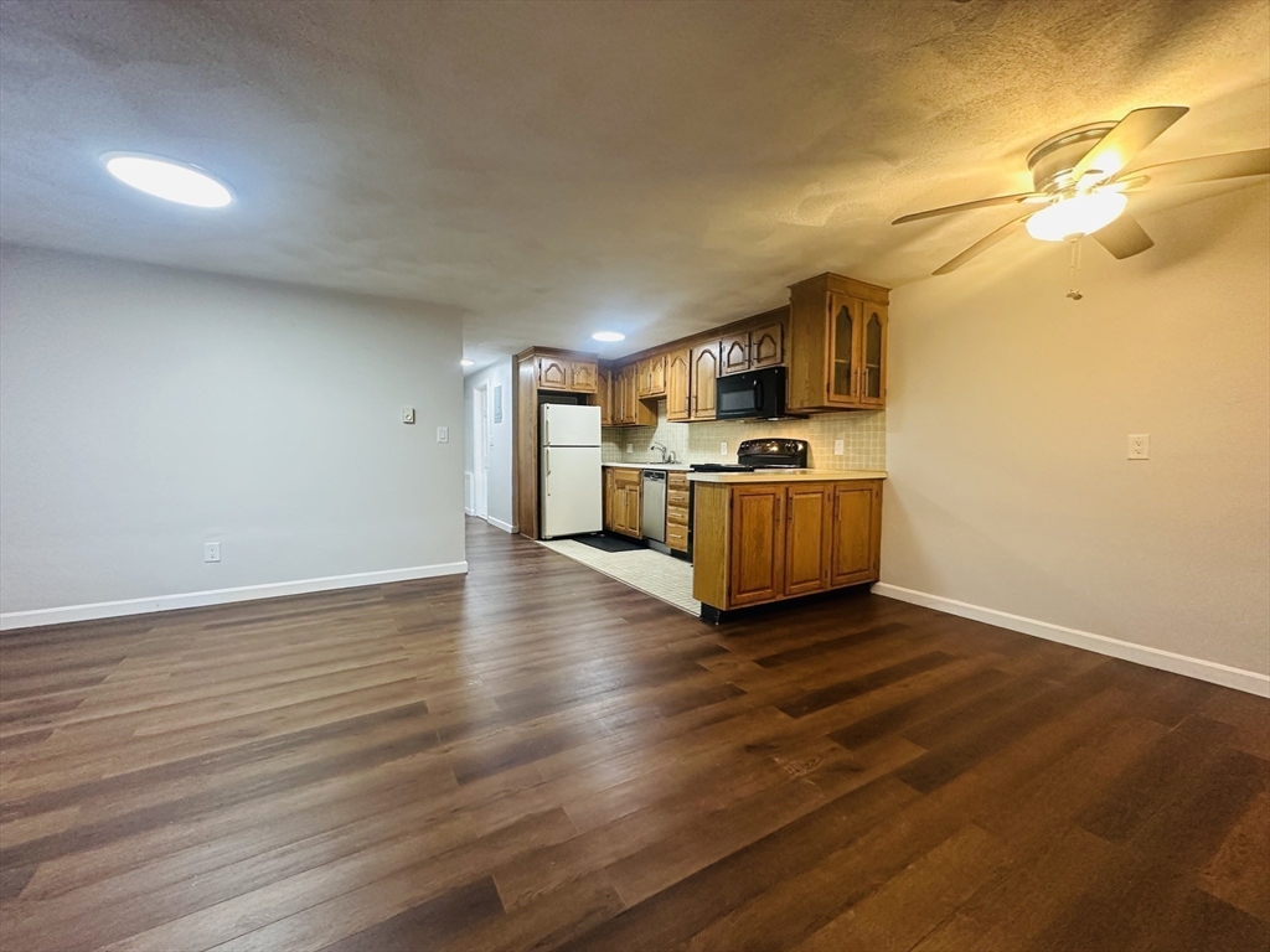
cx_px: 635
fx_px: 514
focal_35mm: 14
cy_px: 476
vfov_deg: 85.7
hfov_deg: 102.1
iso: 320
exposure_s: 1/60
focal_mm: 2.22
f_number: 2.2
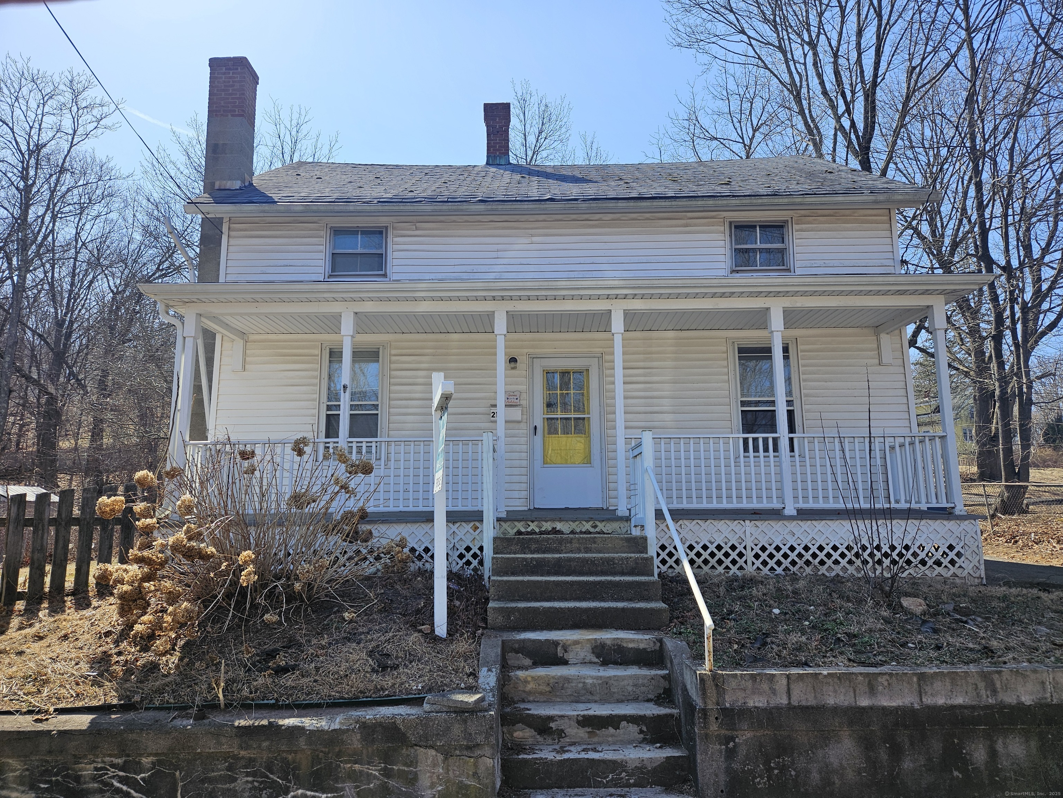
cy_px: 399
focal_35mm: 23
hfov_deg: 73.9
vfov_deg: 58.9
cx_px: 532
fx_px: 706
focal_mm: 5.4
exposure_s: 1/1476
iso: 32
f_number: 1.8
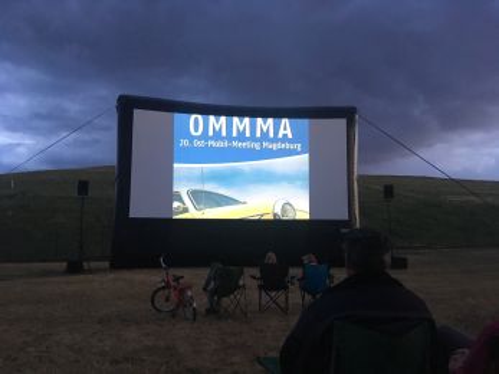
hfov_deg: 61.7
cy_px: 187
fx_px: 418
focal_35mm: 29
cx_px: 250
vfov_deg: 48.2
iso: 200
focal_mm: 4.15
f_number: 2.2
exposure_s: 1/25
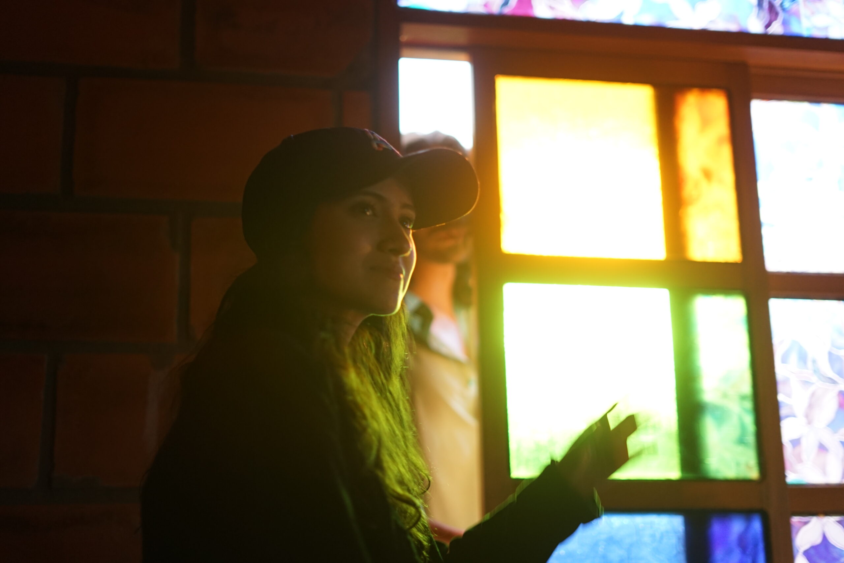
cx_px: 422
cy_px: 282
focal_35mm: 50
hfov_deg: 39.6
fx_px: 1172
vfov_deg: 27.0
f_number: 1.8
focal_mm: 50
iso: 800
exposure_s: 1/100
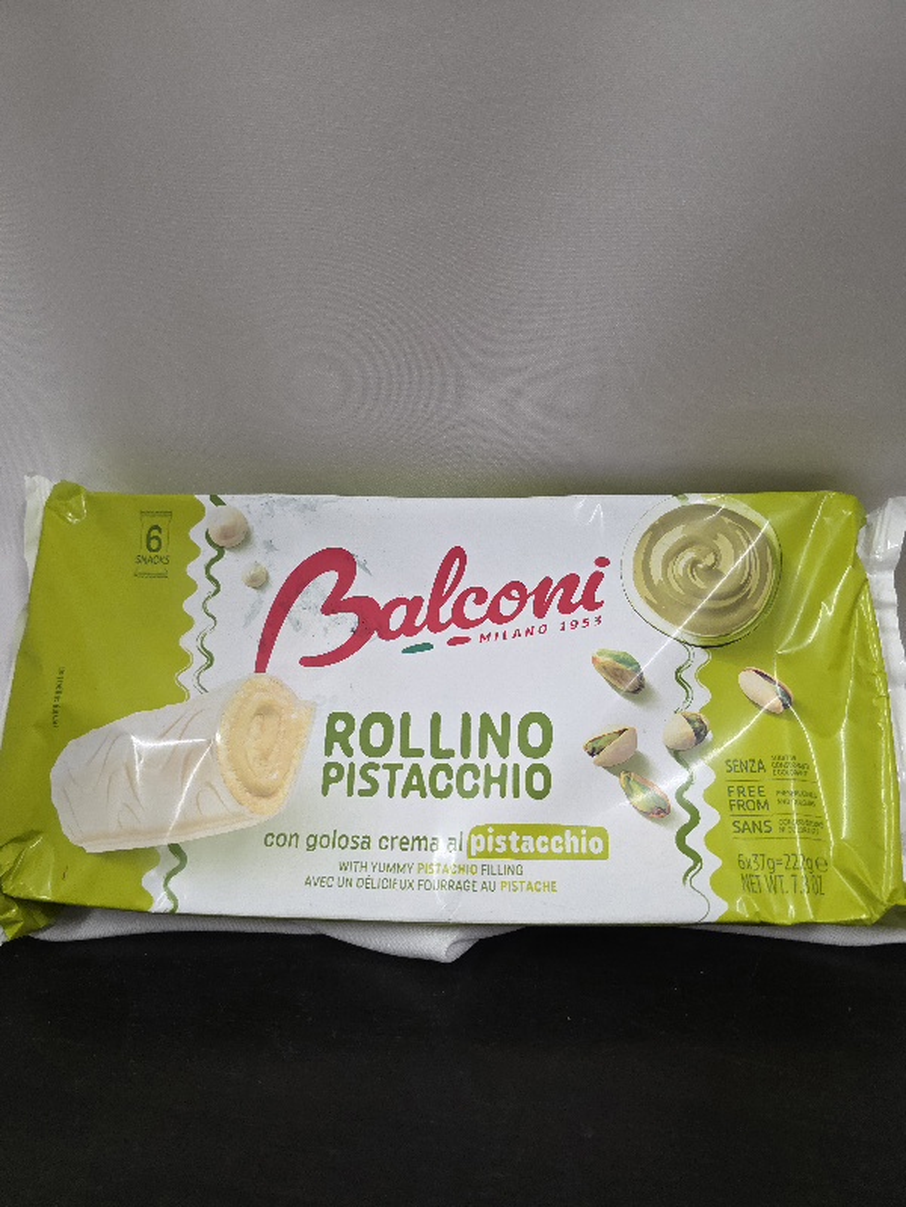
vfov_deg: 73.9
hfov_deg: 58.9
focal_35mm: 23
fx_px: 803
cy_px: 604
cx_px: 453
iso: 500
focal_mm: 6.3
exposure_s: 1/101
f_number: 1.7
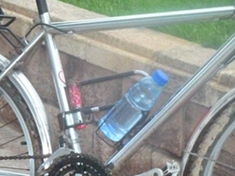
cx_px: 115
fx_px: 1582
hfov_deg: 8.5
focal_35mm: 233
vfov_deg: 6.4
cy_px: 118
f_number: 4.2
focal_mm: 13.7
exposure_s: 1/40
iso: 640
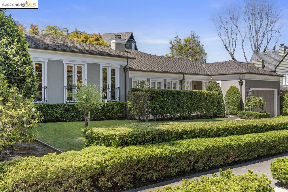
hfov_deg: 57.2
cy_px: 96
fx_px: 264
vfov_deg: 40.0
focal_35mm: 33
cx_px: 144
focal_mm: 33
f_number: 8
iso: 100
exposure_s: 1/25
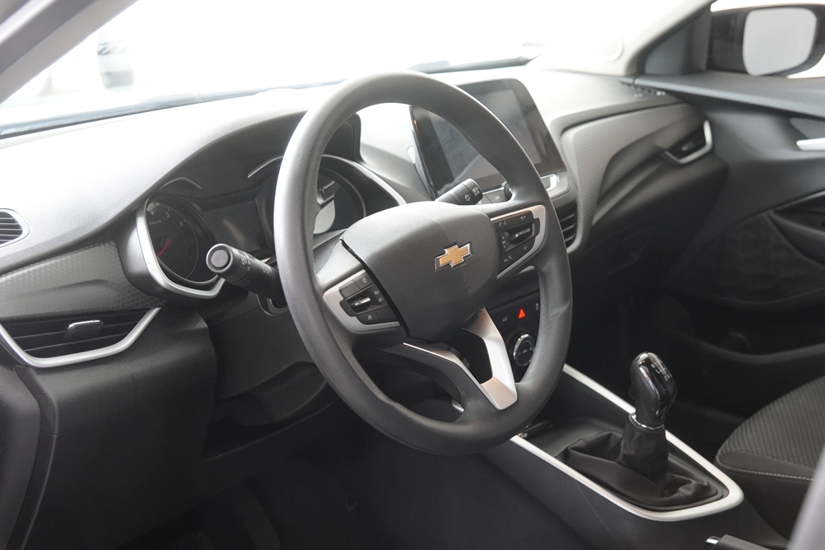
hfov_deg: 41.5
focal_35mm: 48
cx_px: 417
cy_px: 280
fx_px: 1089
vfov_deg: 28.4
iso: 800
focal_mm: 31
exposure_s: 1/60
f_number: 4
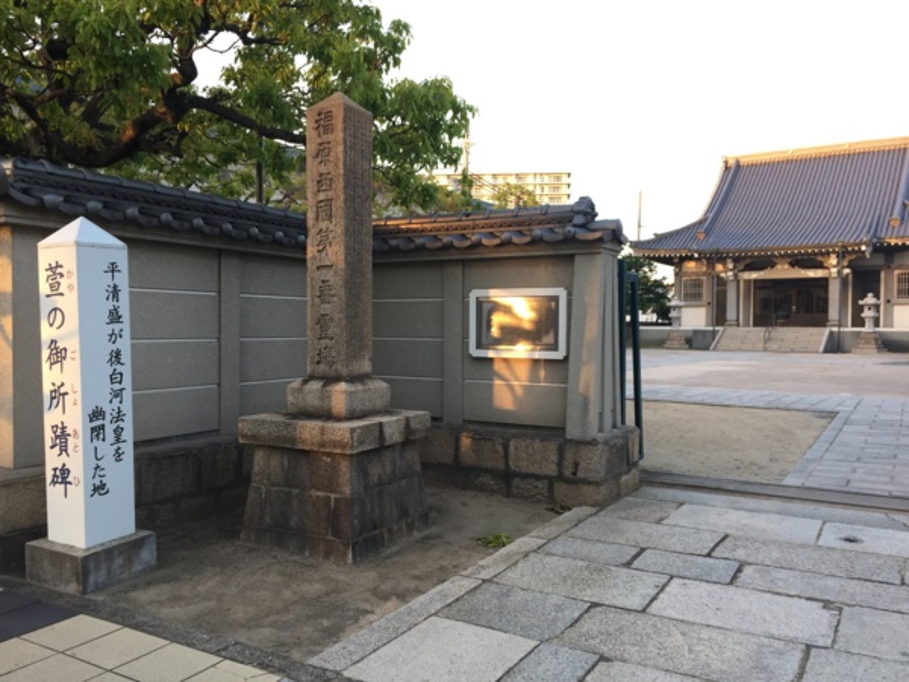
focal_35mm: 29
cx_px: 454
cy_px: 341
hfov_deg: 61.7
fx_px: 762
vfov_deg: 48.2
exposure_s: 1/120
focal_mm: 4.15
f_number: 2.2
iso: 50
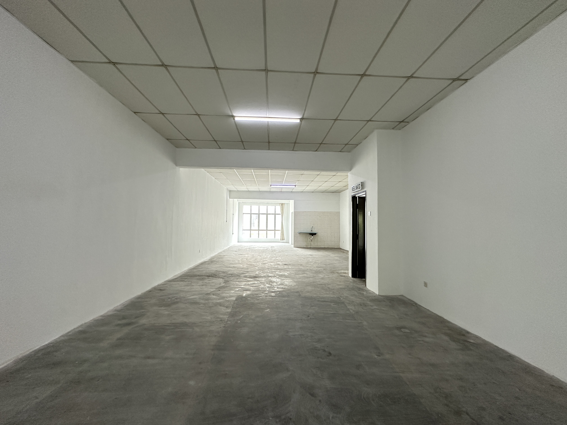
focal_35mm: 14
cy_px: 212
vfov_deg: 85.7
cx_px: 284
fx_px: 229
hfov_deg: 102.1
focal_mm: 2.22
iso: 200
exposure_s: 1/100
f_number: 2.2
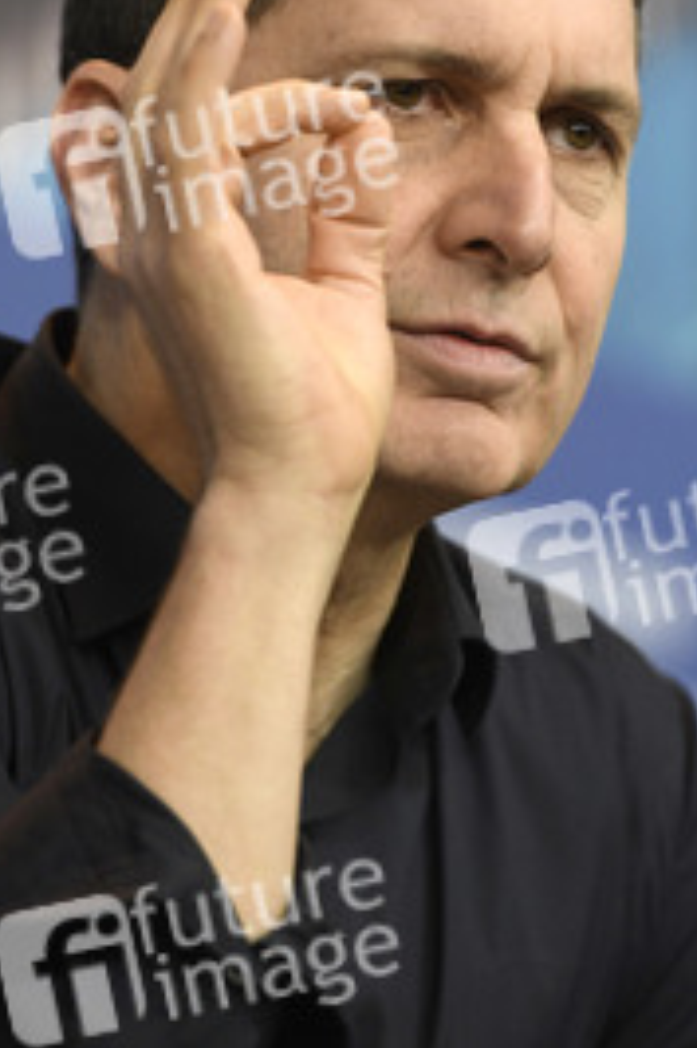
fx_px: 8752
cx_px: 311
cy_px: 362
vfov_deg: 6.8
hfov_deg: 4.6
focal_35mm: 301
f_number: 3.5
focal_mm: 200
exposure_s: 1/320
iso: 1250
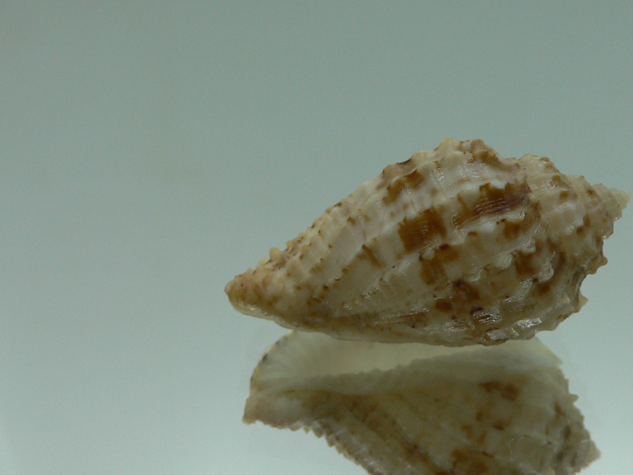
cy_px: 269
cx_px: 424
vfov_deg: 28.5
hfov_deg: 37.1
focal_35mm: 51
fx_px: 933
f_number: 2.8
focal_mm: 4.6
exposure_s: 1/100
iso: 80
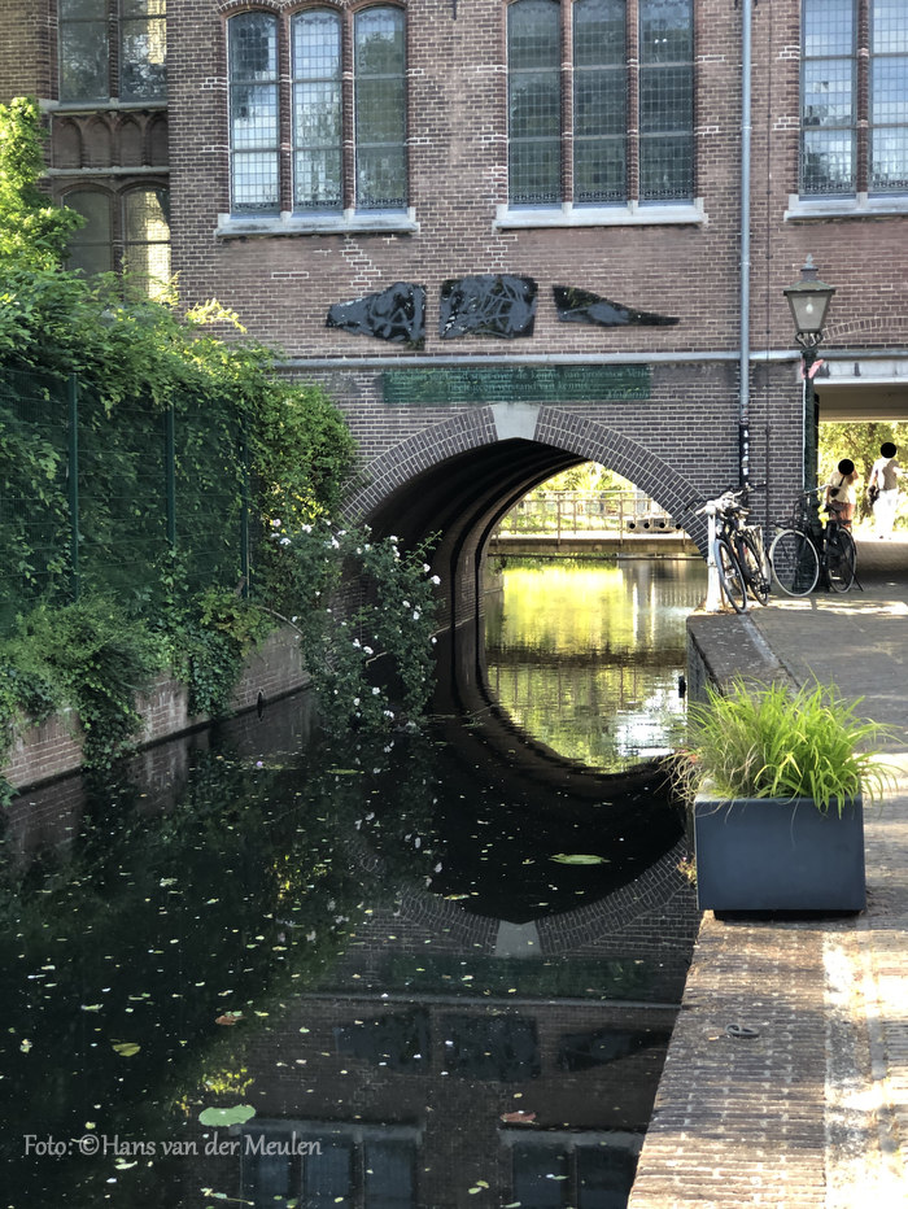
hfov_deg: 25.7
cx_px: 454
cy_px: 604
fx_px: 1992
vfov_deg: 33.8
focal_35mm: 57
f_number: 2.8
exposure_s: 1/120
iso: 125
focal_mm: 6.6
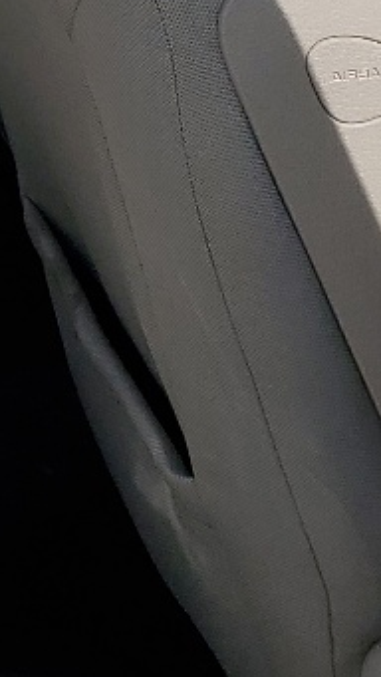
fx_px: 2387
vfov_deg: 15.8
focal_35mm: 133
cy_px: -32
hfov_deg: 8.5
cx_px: -460
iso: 50
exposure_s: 1/5000
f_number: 1.5
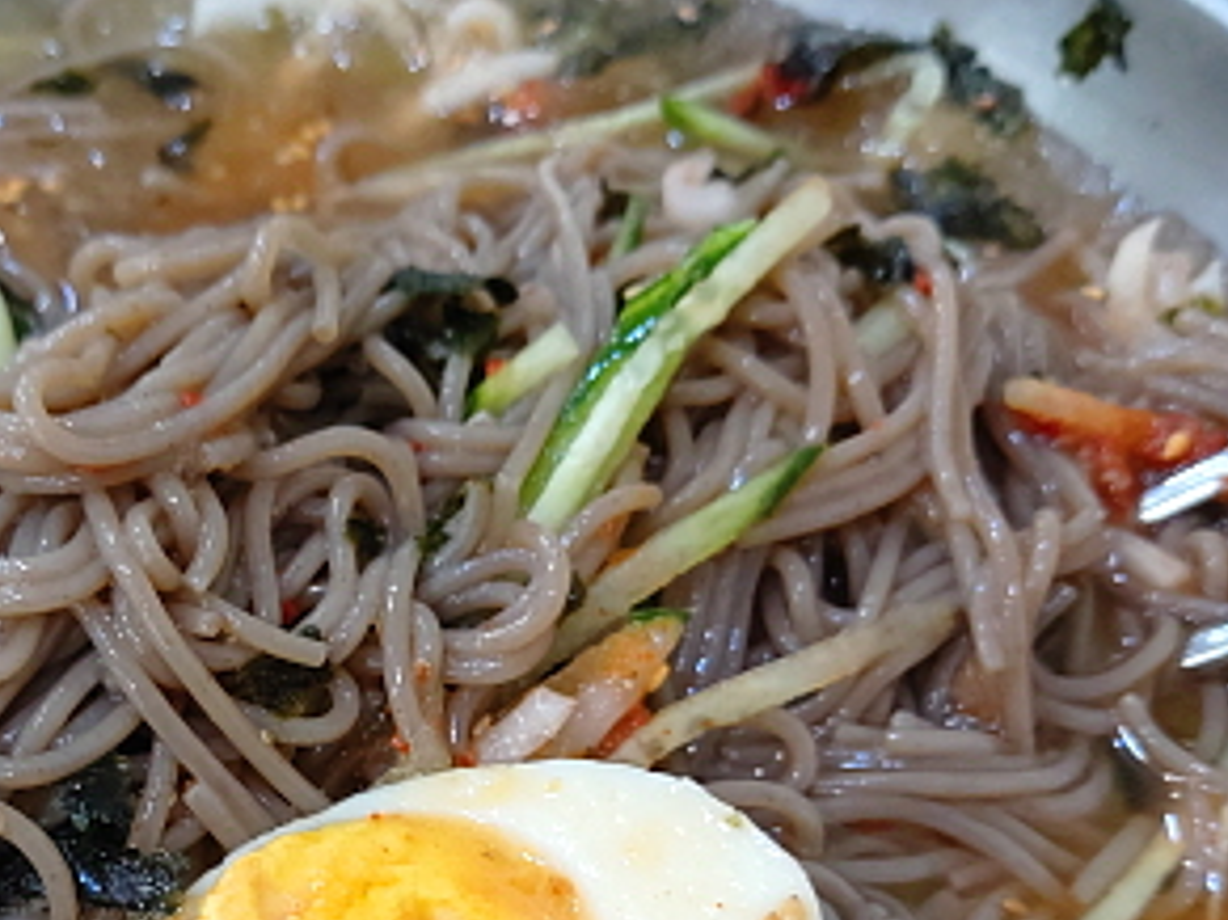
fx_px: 1950
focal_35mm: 55
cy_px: 793
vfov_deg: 25.8
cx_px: 359
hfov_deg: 34.4
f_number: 2
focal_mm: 4.58
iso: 200
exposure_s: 1/30
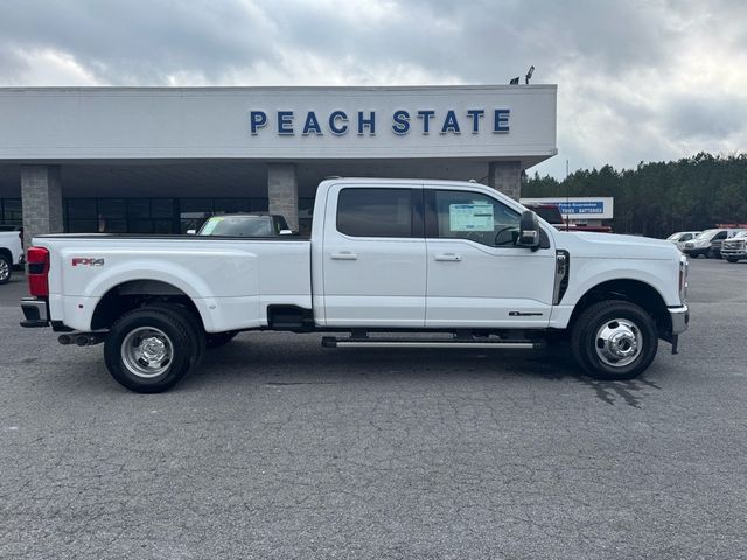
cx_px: 374
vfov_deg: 56.8
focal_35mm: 24
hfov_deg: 71.6
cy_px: 280
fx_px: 518
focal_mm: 6.76
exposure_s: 1/2959
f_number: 1.78
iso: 80
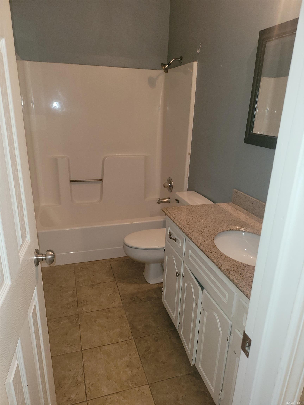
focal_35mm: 26
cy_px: 202
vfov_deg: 67.3
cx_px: 152
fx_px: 304
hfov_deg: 53.1
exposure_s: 1/24
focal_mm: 5
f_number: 1.8
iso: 125
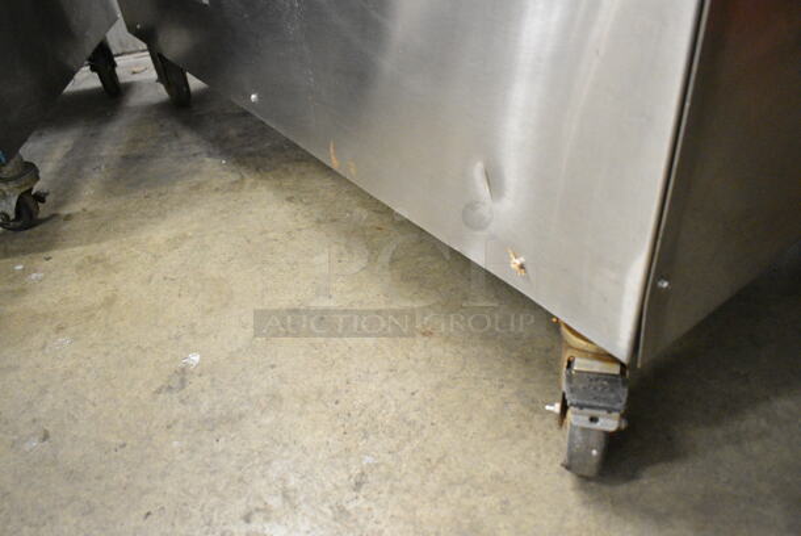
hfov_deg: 67.3
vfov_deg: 48.0
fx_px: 601
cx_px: 400
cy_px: 268
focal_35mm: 27
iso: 6400
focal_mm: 18
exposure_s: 1/80
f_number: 4.5
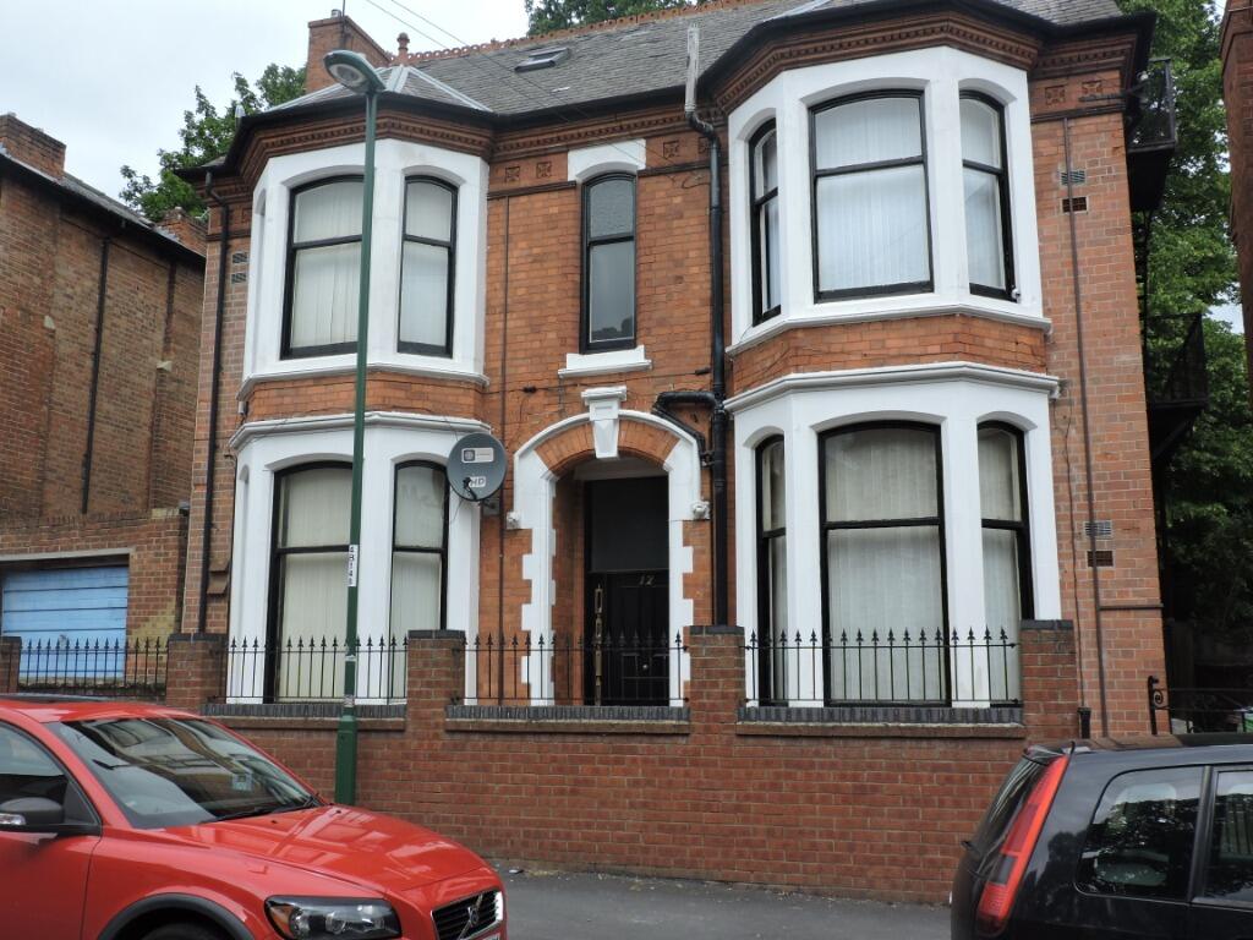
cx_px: 626
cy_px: 470
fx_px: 1195
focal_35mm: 33
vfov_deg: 42.9
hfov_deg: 55.4
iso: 100
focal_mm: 5.9
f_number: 3.2
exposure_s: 1/800
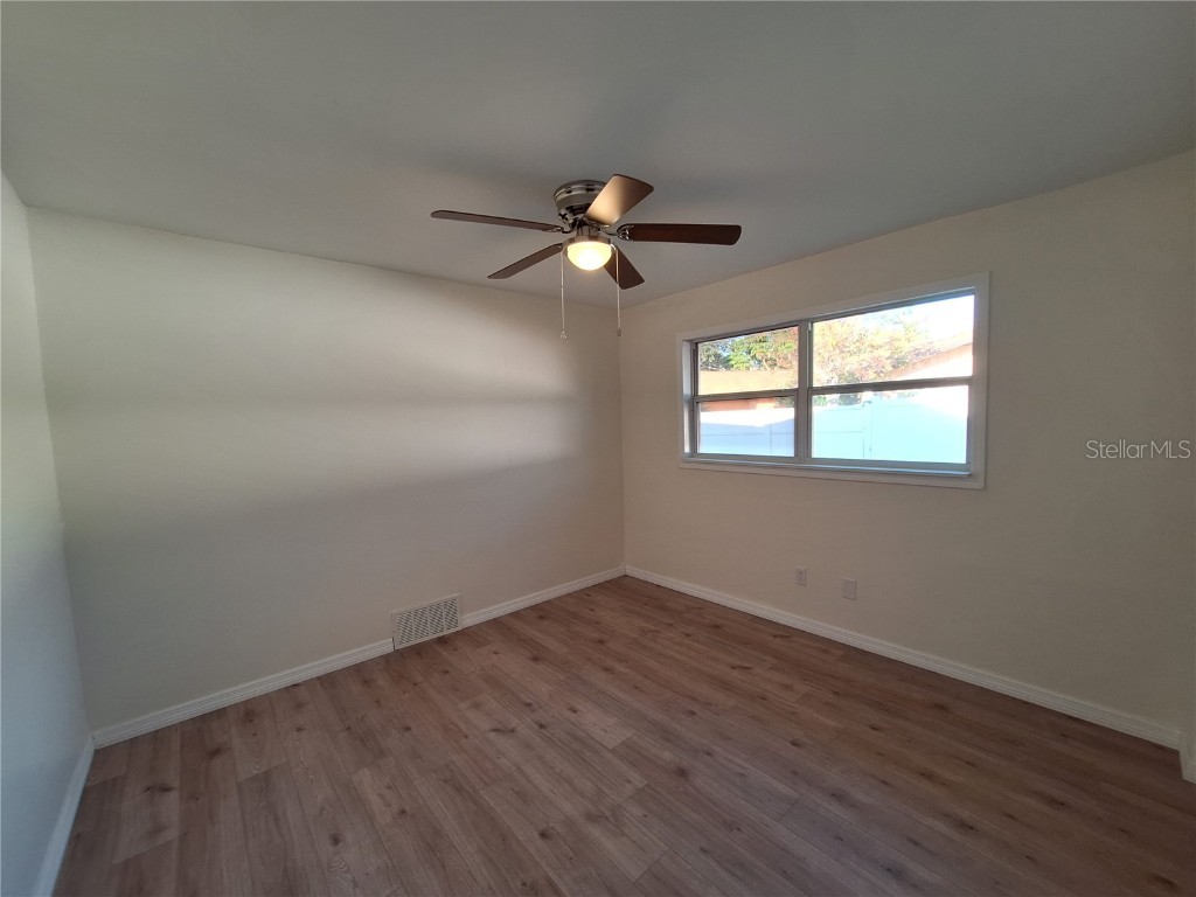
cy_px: 448
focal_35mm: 13
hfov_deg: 106.2
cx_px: 598
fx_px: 449
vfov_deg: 89.9
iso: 50
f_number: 2.2
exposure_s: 1/60
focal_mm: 1.74
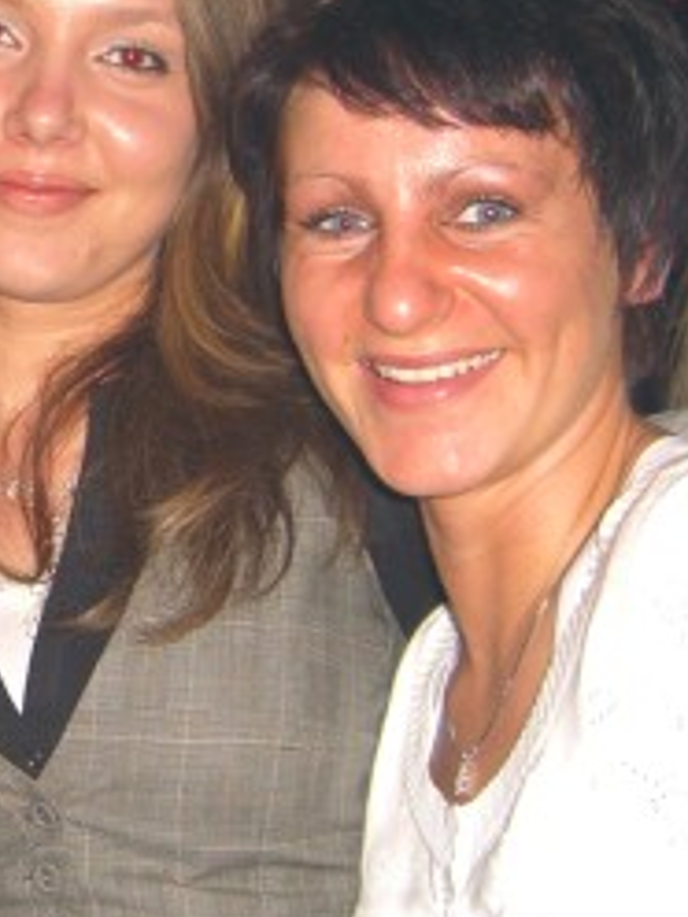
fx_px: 2438
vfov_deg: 21.2
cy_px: 322
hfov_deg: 15.6
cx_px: -89
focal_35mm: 92
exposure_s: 1/60
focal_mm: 7.9
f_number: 2.8
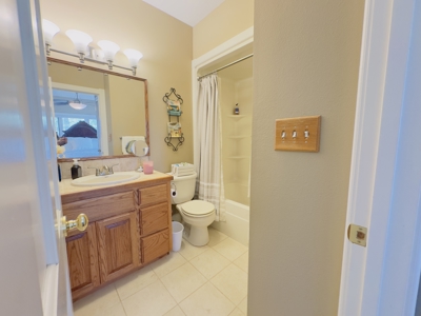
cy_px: 158
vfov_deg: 85.7
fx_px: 170
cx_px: 210
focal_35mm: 14
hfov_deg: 102.1
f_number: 2.2
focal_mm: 2.22
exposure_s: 1/60
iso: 400
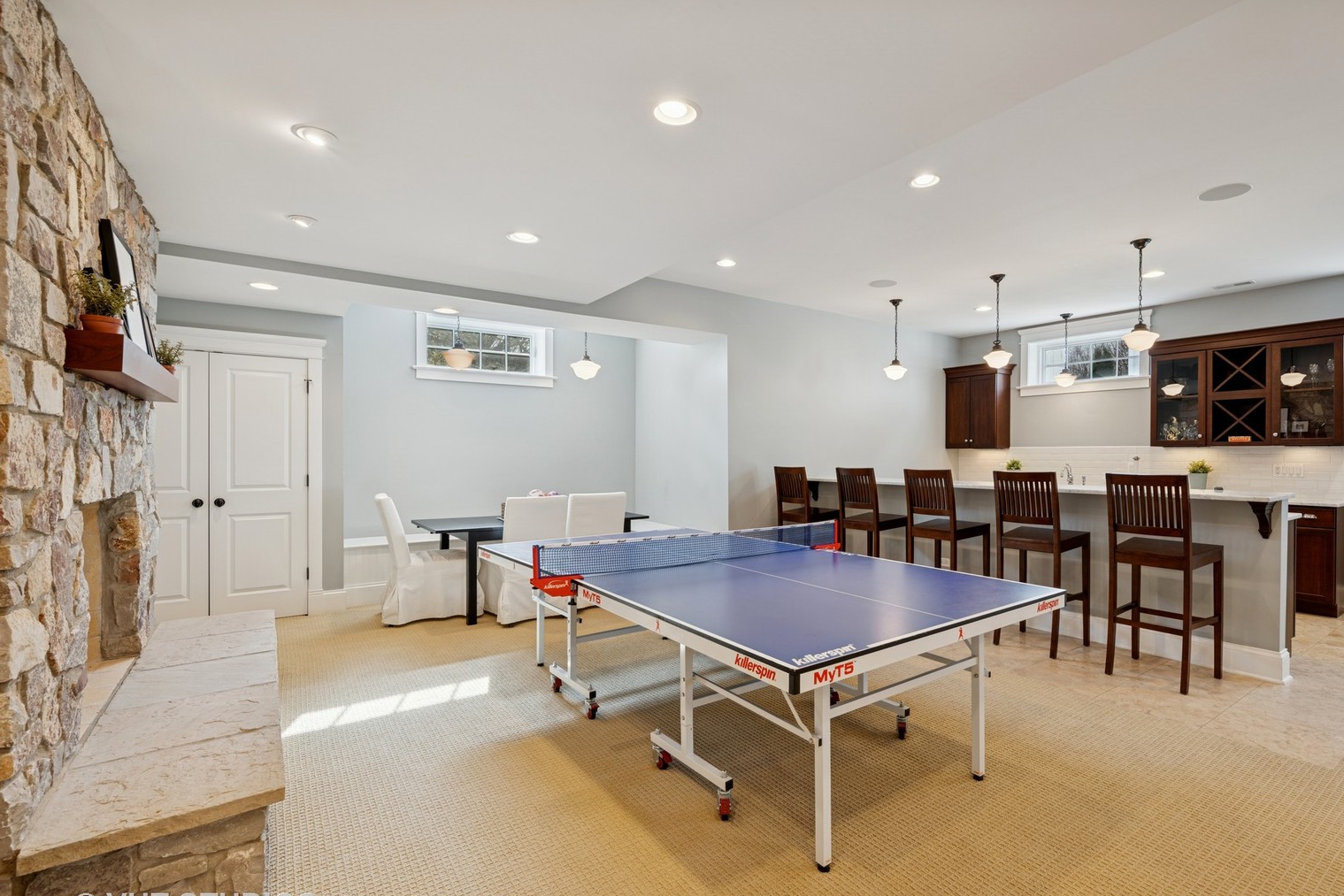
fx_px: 617
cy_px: 476
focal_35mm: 17
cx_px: 714
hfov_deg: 94.7
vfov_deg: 71.9
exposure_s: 1/15
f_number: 9
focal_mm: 15.5
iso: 200
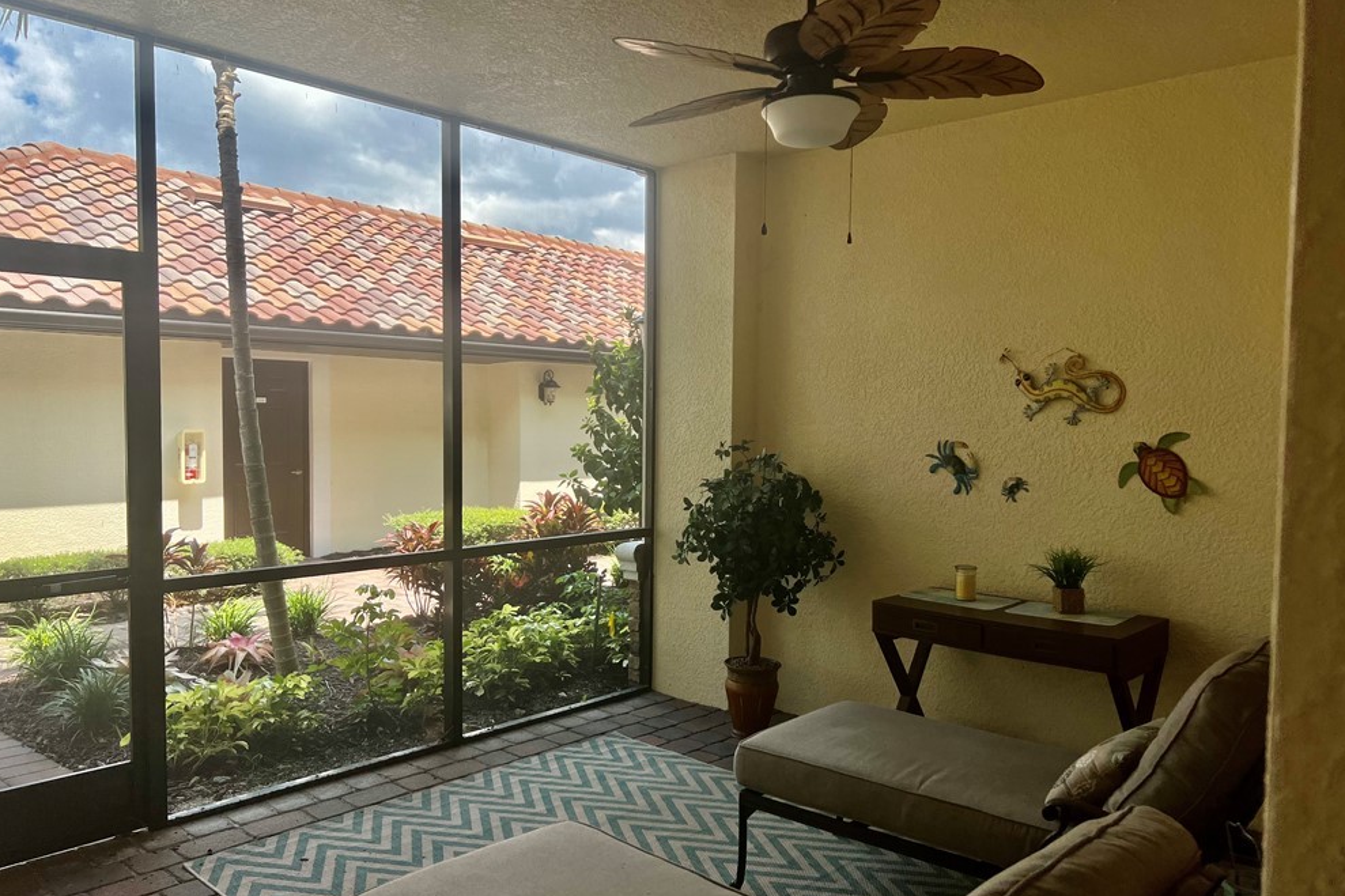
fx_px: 1046
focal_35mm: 28
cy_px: 477
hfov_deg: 65.5
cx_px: 675
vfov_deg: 46.4
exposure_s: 1/1597
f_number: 1.5
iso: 50
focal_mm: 5.7
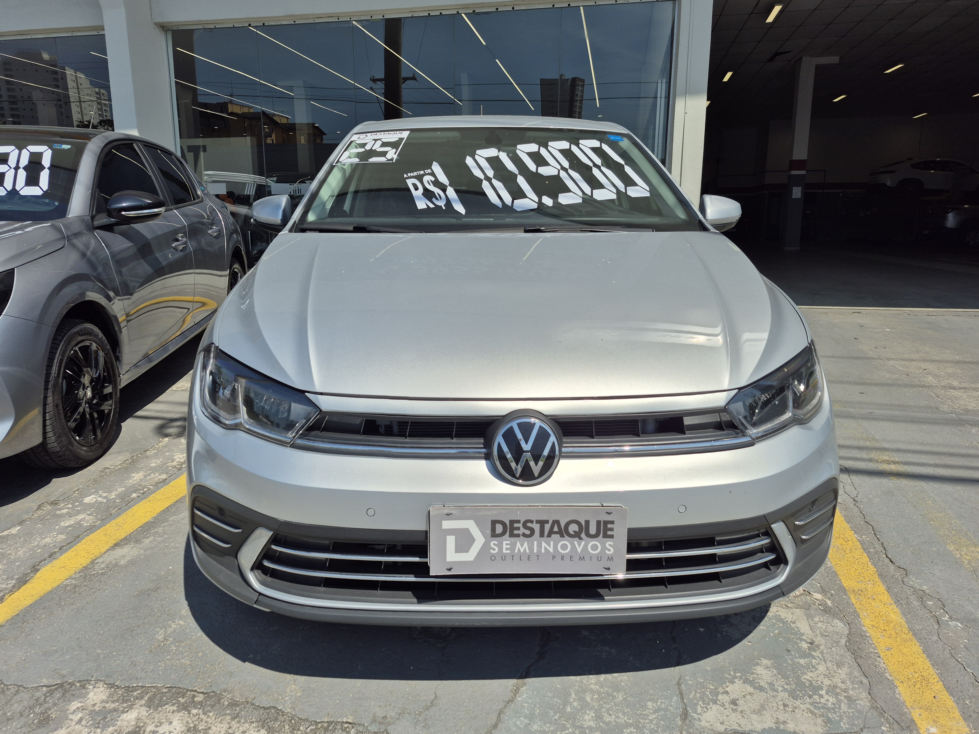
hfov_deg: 73.9
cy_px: 367
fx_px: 650
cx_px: 490
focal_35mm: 23
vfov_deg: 58.9
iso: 25
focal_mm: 5.4
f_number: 1.8
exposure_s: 1/5376
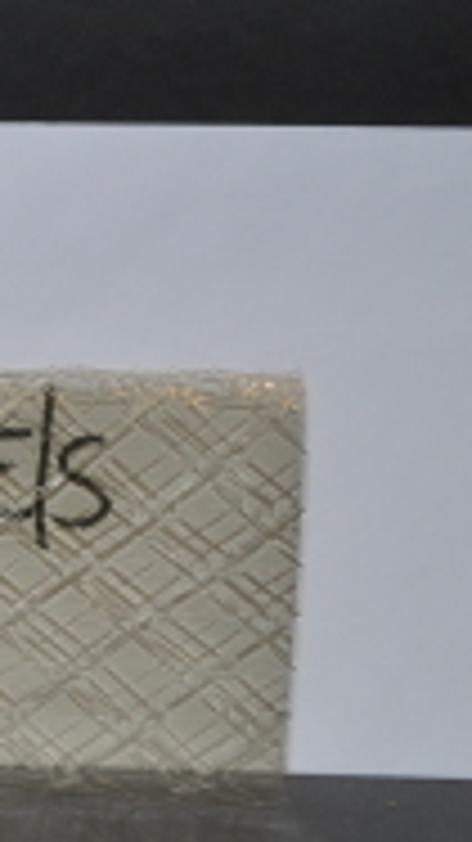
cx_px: -863
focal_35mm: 121
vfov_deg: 17.7
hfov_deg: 8.6
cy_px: 275
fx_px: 2696
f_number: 9
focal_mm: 24
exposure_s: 1/160
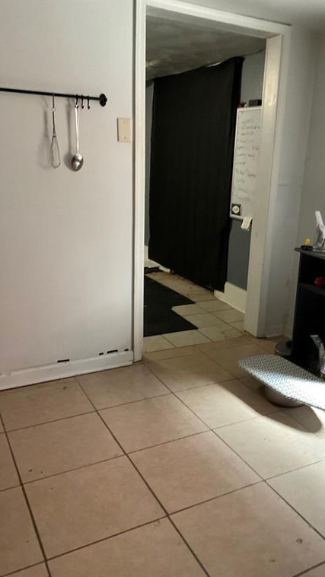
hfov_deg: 36.4
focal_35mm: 32
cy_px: 289
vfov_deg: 61.0
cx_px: 210
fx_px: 490
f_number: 1.8
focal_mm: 3
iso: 200
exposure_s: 1/40
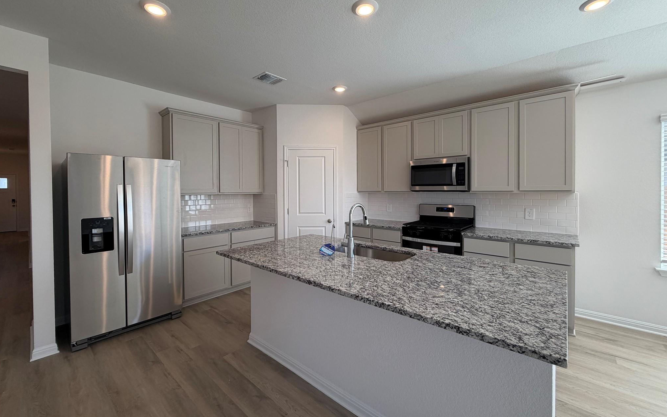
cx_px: 334
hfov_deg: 101.5
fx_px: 273
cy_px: 193
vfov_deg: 74.7
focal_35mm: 15
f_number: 2.2
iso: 64
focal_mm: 2.22
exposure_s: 1/120
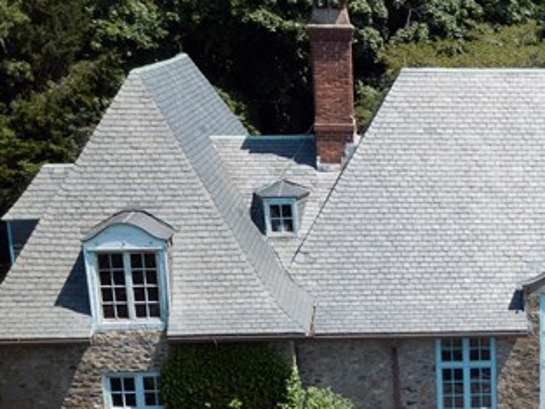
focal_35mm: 85
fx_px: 1339
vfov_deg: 16.8
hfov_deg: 21.9
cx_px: 587
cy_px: 459
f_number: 2.2
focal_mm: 4.73
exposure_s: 1/110
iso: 100
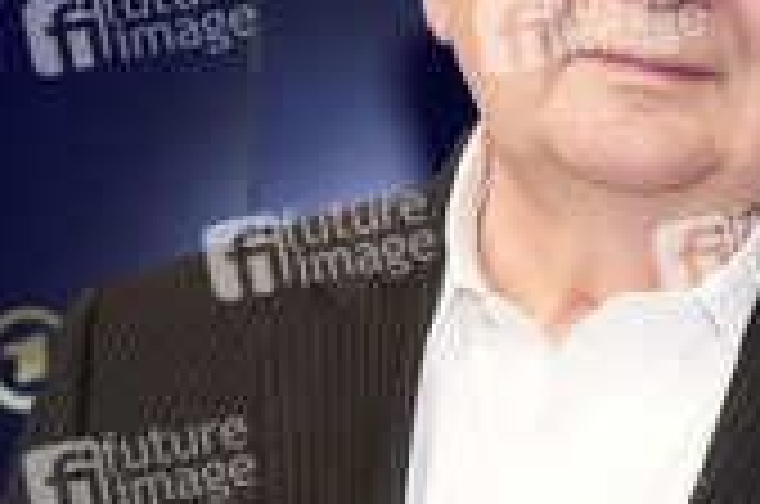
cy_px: 135
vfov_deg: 11.8
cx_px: 650
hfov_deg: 17.6
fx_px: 2423
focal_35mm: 115
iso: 2000
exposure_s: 1/125
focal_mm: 43
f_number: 5.6
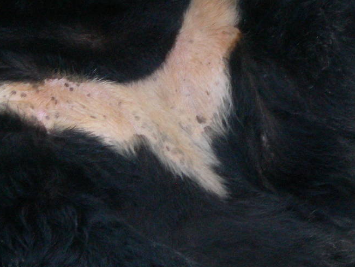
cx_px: 203
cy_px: 109
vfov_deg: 5.3
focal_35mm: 280
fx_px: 2873
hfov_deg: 7.1
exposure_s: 1/60.1
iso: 200
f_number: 4.9
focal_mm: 23.4
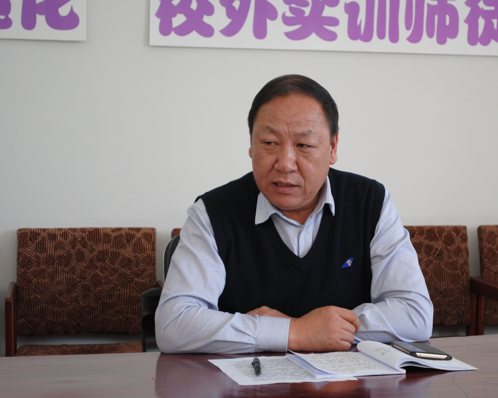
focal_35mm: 94
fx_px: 1379
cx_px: 283
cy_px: 199
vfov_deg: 16.4
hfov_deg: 20.5
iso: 400
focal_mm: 55
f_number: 5.6
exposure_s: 1/80
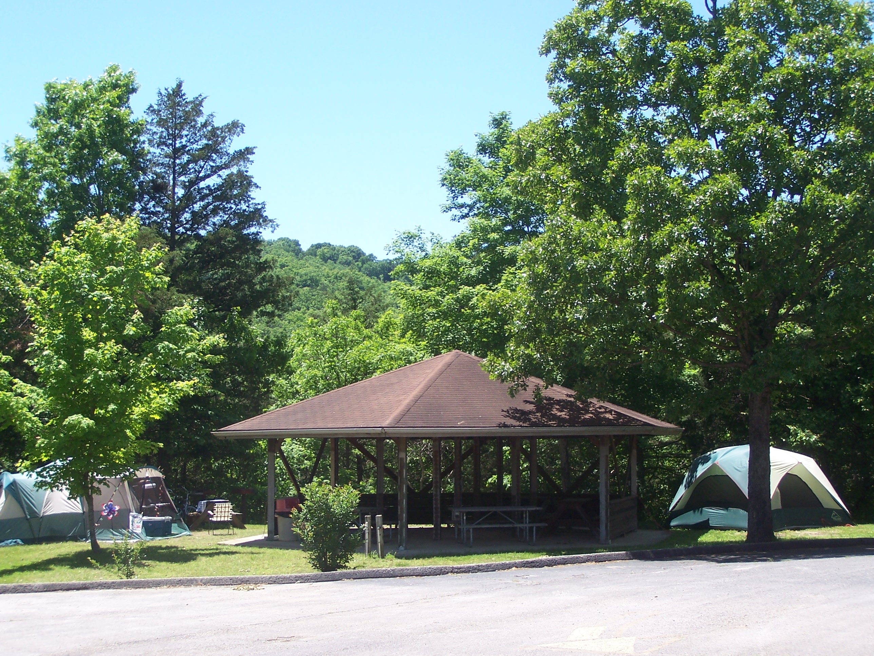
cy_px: 328
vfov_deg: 24.8
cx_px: 437
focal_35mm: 59
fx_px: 1490
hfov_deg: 32.7
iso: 80
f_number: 3.1
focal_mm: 9.8
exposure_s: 1/500
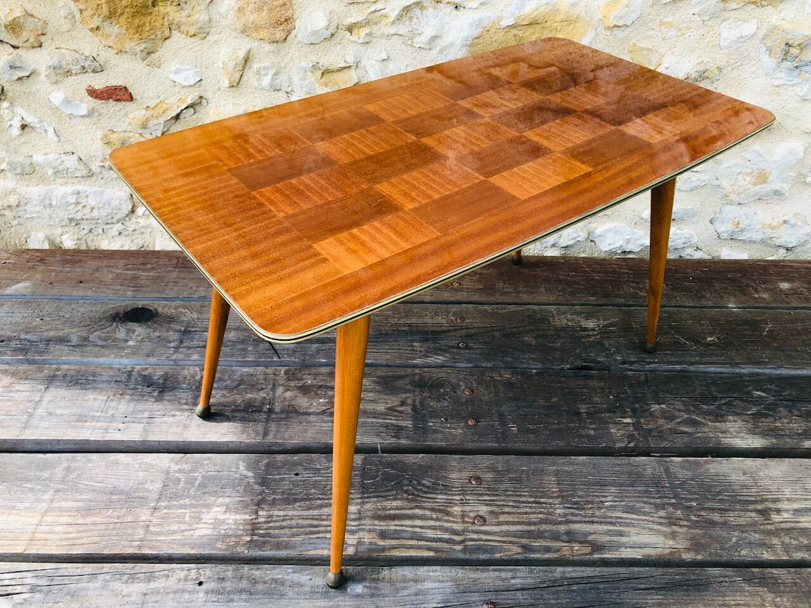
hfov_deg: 63.4
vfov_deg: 49.7
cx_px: 406
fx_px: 656
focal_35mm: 28
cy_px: 304
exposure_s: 1/241
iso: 20
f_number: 1.8
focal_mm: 3.99
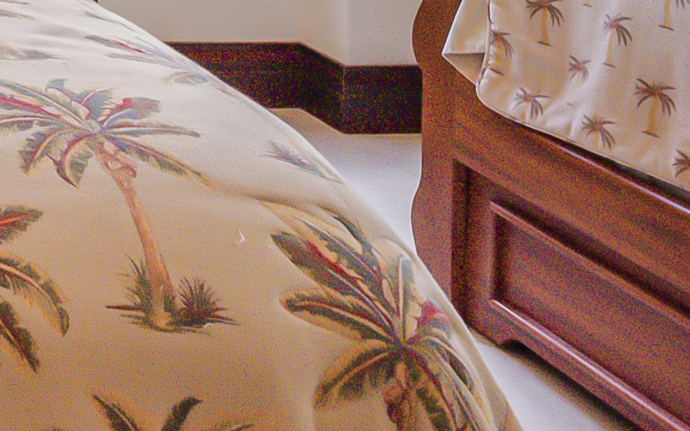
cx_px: -587
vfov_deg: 15.5
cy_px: -429
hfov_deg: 20.4
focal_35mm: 67
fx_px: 1260
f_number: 8
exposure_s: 1/50
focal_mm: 14
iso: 1000
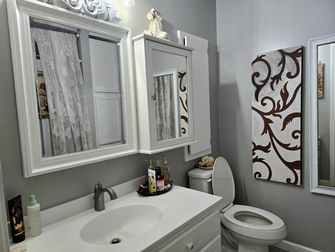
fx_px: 223
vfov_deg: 58.9
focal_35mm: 23
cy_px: 126
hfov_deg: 73.9
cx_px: 168
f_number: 1.8
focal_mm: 5.4
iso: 250
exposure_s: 1/120
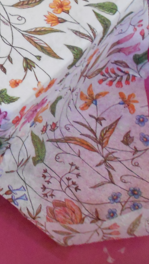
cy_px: 71
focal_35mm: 63
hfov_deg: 17.5
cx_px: -61
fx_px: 442
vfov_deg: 32.8
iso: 640
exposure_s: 1/8
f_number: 3.2
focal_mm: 4.6
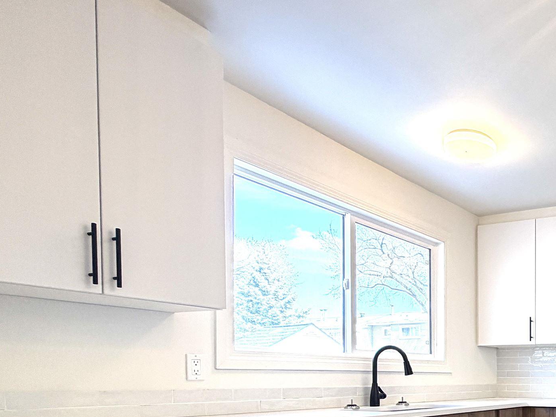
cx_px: 601
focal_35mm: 31
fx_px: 498
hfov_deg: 45.2
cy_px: 391
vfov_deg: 41.2
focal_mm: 2.22
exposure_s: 1/120
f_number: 2.2
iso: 125
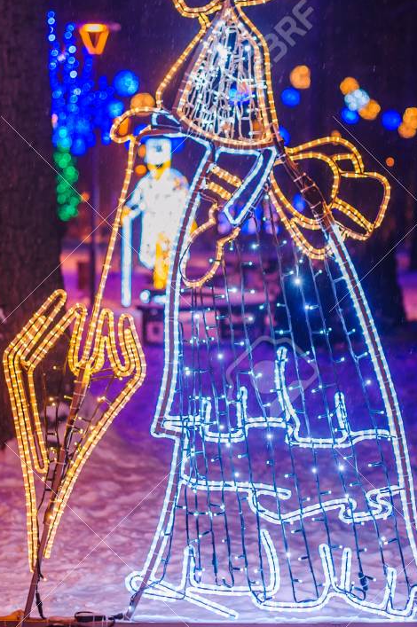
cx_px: 235
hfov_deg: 14.8
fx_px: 1602
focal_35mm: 92
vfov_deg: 22.1
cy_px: 213
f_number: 2
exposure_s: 1/80
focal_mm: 50
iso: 800
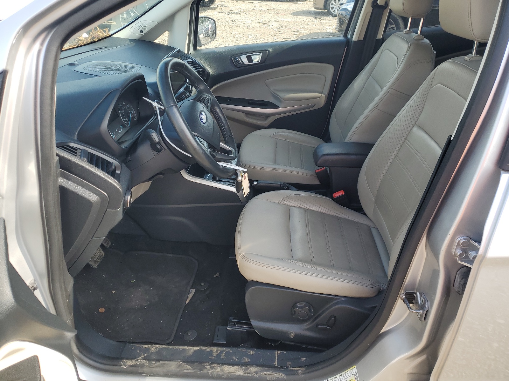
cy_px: 190
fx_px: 382
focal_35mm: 26
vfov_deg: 53.1
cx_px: 254
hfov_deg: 67.3
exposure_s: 1/526
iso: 50
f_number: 1.5
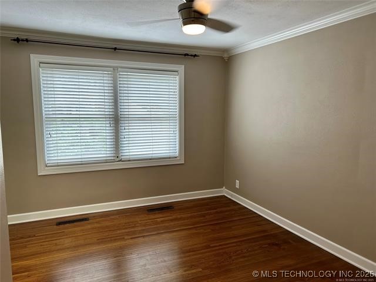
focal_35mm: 26
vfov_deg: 53.1
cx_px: 188
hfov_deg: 67.3
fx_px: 282
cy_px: 141
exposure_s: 1/60
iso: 80
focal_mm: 5.7
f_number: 1.5
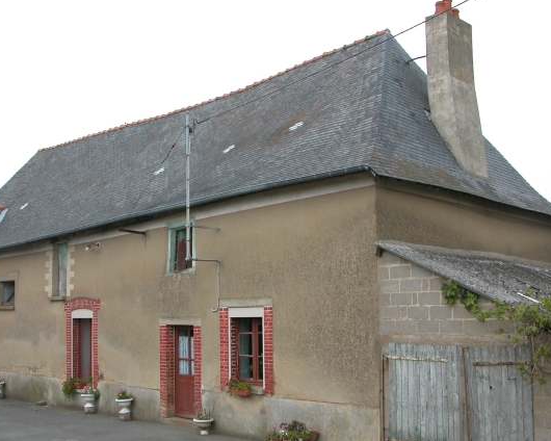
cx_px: 228
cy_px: 243
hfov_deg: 41.9
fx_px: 718
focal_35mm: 44
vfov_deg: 34.1
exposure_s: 1/171
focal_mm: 8.9
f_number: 5
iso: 100
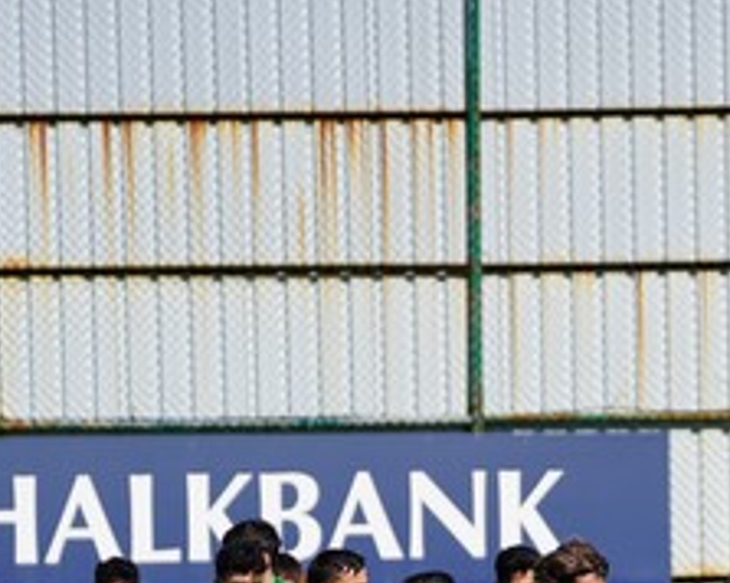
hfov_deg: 3.5
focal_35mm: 559
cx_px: 655
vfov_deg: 2.8
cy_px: 719
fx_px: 12067
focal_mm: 198
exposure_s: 1/640
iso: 100
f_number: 5.6
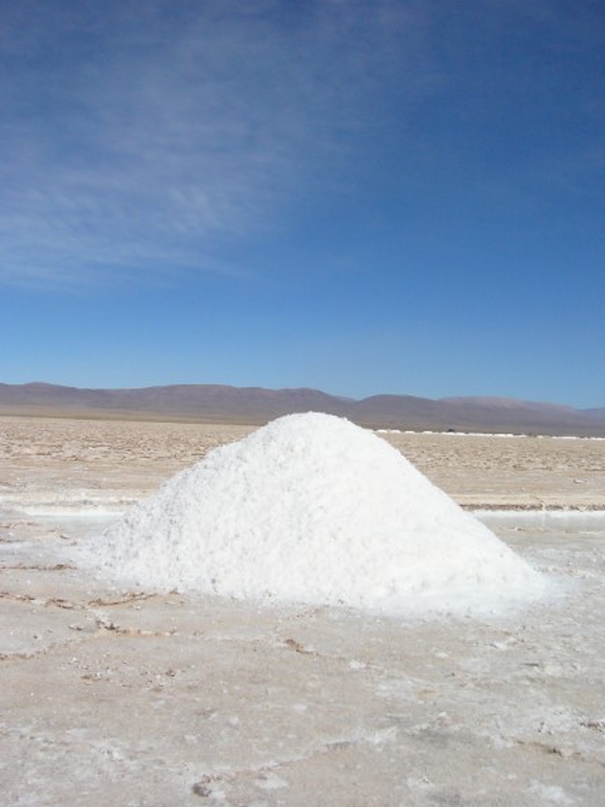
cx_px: 304
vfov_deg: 46.8
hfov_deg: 36.0
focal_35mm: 40
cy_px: 404
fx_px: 932
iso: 200
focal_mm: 6.3
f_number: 8.3
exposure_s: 1/2000
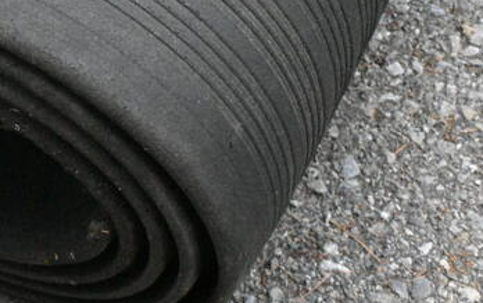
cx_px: 68
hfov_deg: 17.7
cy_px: -91
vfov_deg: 11.0
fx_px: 1532
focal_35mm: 116
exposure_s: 1/500
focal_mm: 29
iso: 6400
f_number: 11
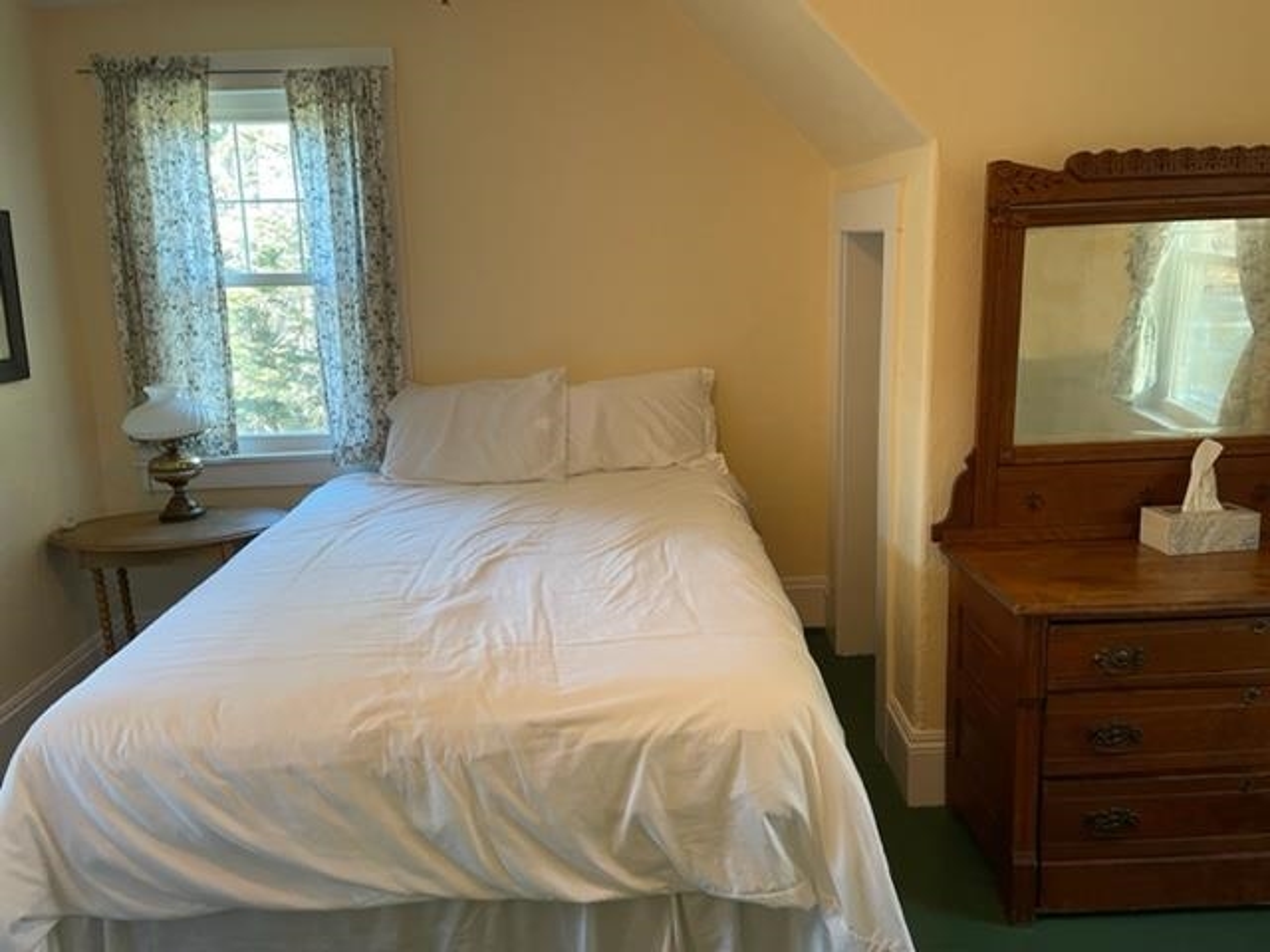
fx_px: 954
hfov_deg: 67.3
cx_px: 635
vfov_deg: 53.1
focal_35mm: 26
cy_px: 476
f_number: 1.6
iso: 125
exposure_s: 1/60
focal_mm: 4.2
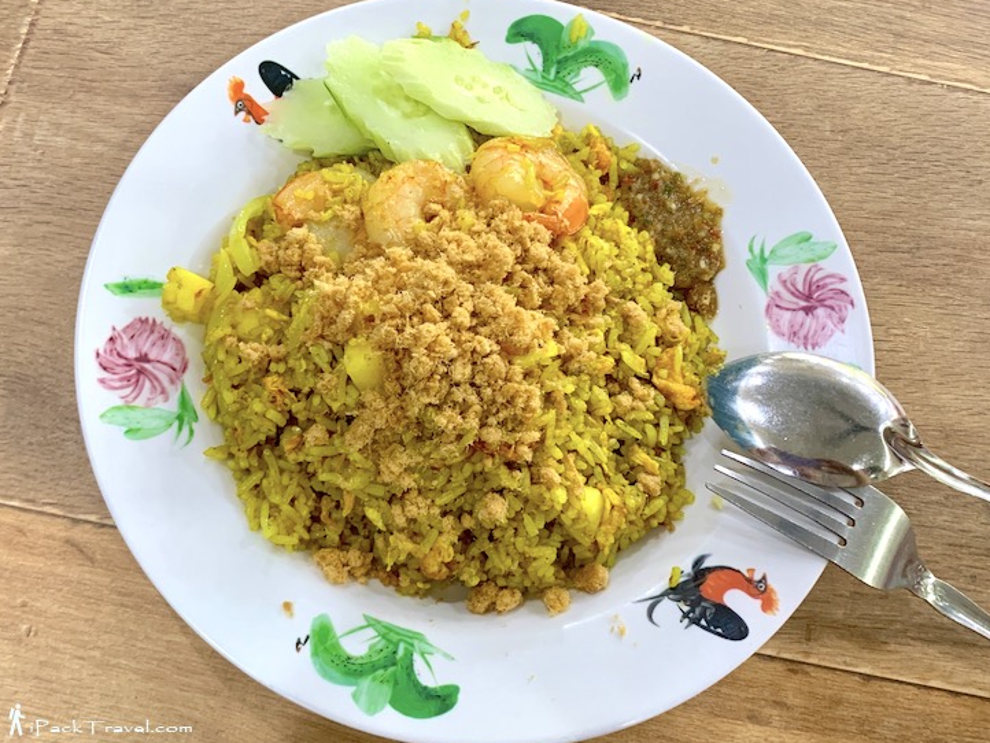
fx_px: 772
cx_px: 503
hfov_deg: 65.3
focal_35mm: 27
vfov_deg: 51.4
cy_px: 369
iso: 160
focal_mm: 4.25
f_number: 1.8
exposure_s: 1/50
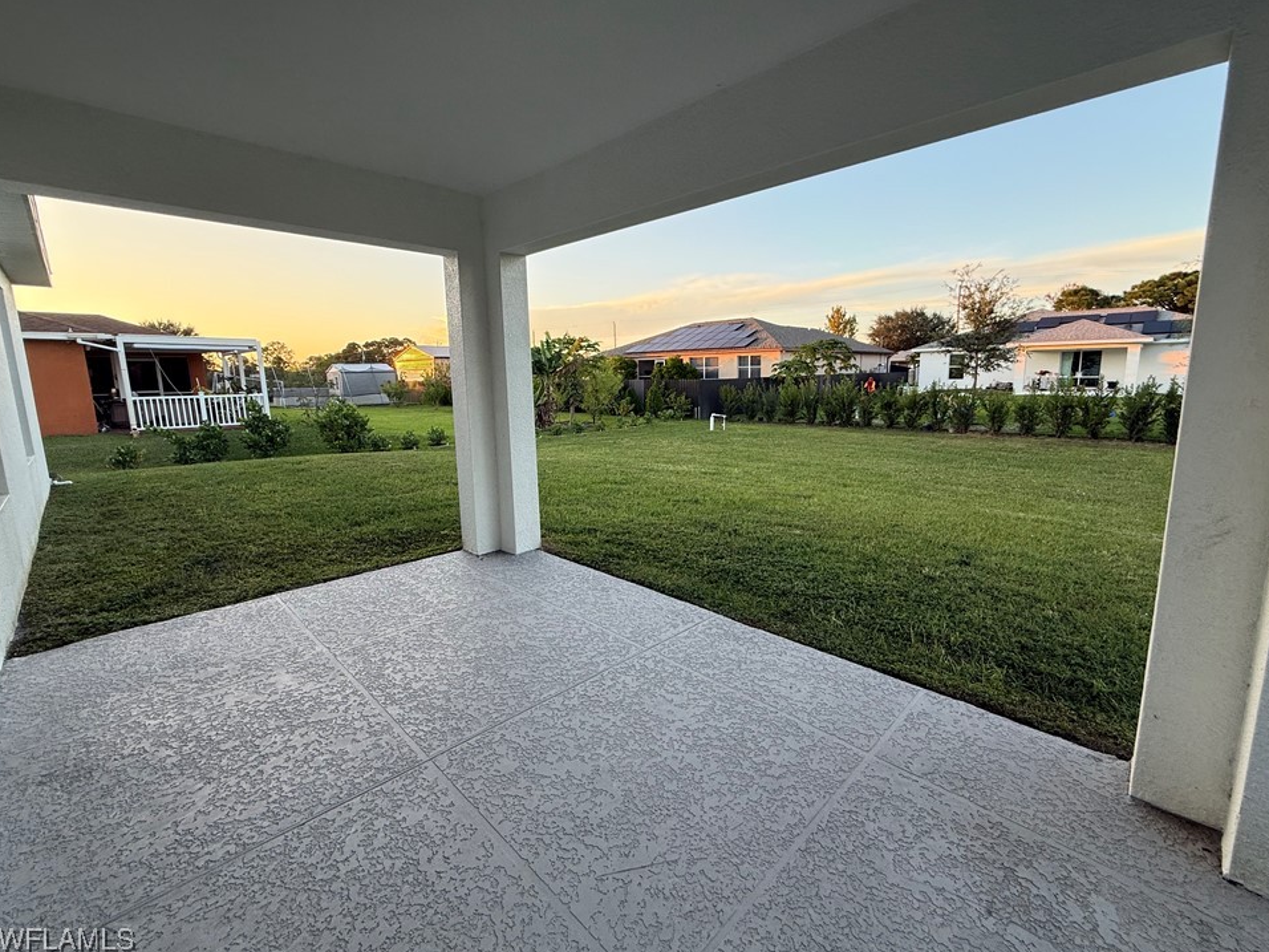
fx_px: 550
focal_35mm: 15
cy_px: 459
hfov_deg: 98.1
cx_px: 652
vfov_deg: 81.7
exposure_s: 1/144
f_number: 2.2
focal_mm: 2.22
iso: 64
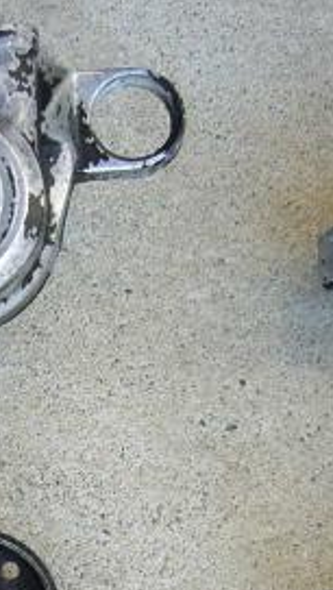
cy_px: 485
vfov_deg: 23.3
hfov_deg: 13.2
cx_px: -44
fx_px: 1409
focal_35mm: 90
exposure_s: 1/60
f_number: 2.8
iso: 100
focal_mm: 5.8
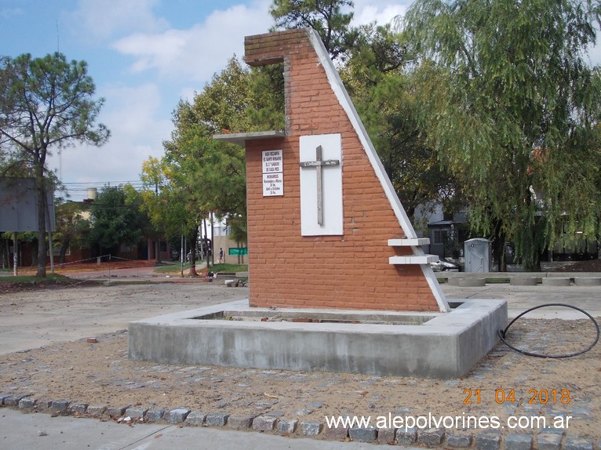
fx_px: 746
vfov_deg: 33.6
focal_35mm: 43
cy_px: 225
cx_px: 300
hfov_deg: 43.9
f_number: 6.5
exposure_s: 1/200
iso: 80
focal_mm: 6.1
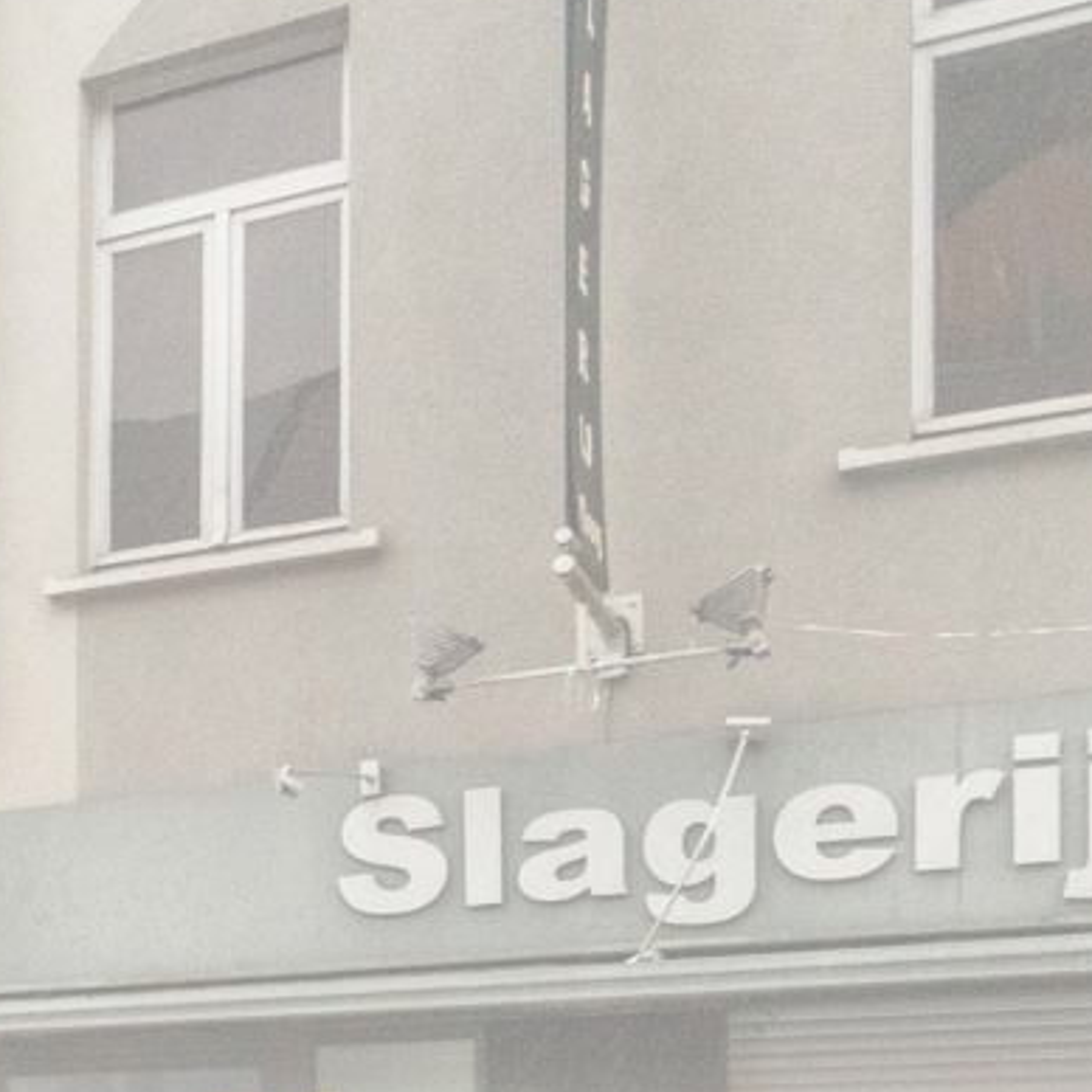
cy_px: 431
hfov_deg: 22.2
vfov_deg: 27.2
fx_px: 2248
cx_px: -571
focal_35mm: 63
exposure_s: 1/60
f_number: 8
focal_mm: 16
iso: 3200
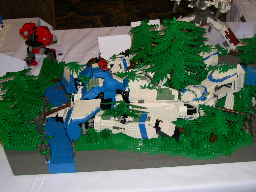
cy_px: 109
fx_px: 370
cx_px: 156
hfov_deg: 38.0
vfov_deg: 29.1
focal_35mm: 50
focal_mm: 8
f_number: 2.8
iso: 100
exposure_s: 1/60
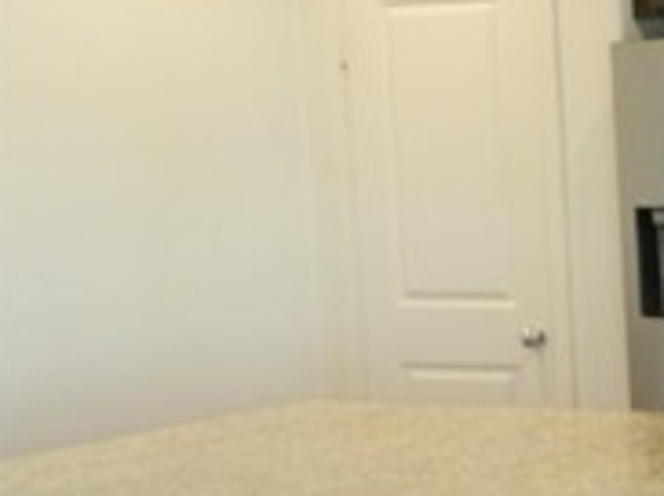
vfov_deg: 16.7
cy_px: 274
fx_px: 1686
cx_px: 1157
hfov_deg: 18.2
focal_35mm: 88
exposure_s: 1/30
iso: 160
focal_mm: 4.5
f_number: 3.1
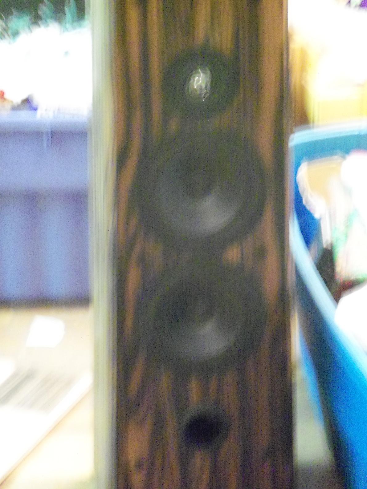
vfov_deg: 19.1
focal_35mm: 103
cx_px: 184
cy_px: 244
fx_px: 1456
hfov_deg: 14.4
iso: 800
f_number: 3.9
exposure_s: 1/2
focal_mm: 18.3
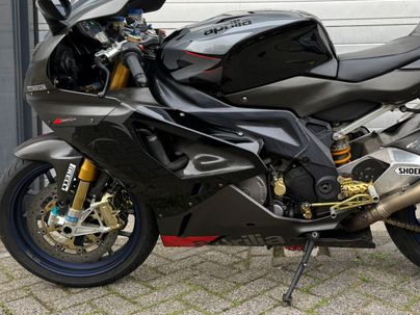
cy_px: 111
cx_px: 282
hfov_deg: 48.1
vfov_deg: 37.4
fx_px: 461
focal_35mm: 38
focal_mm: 6.76
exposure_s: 1/121
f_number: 1.78
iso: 64
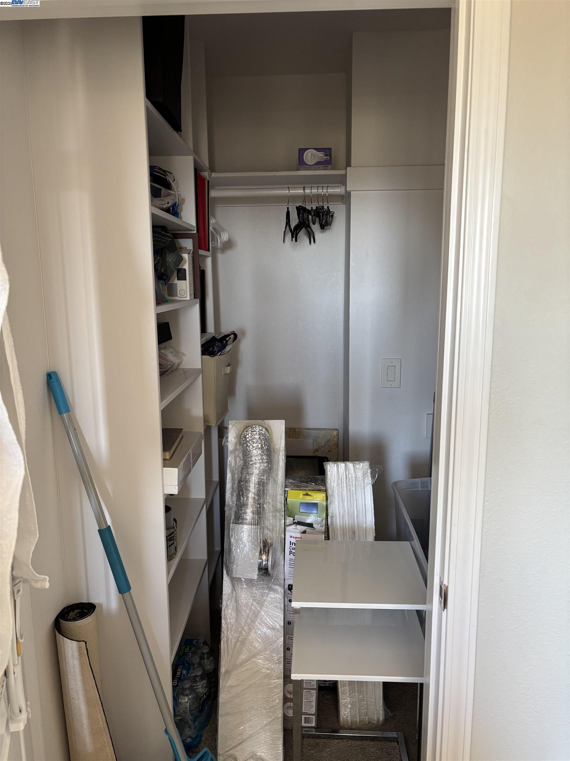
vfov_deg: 67.3
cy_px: 380
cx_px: 285
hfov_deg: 53.1
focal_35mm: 26
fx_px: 571
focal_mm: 5.96
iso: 160
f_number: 1.6
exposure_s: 1/60
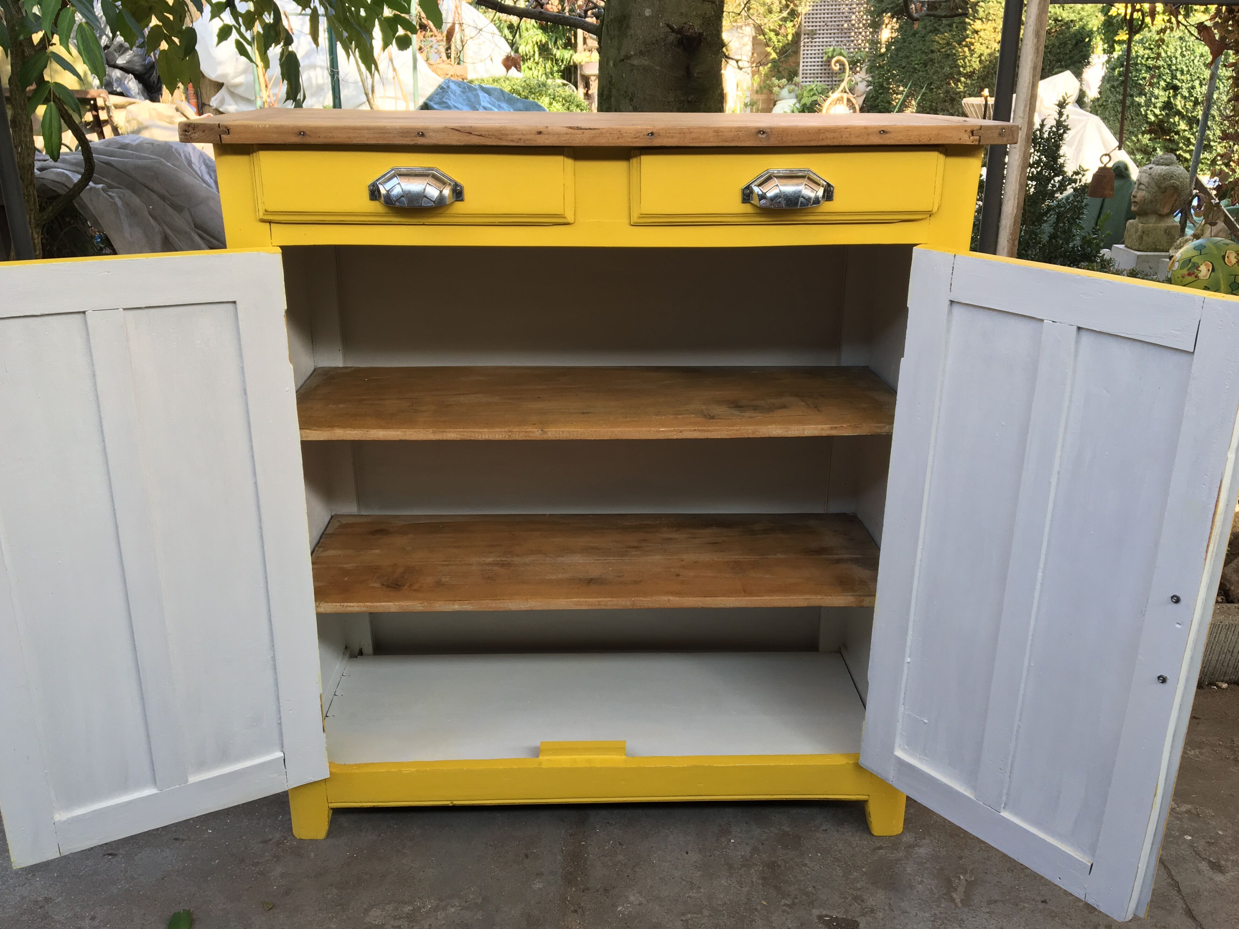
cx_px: 618
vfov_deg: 46.8
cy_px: 461
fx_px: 1074
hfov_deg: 60.0
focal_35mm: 30
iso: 32
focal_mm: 4.15
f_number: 2.2
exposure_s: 1/120
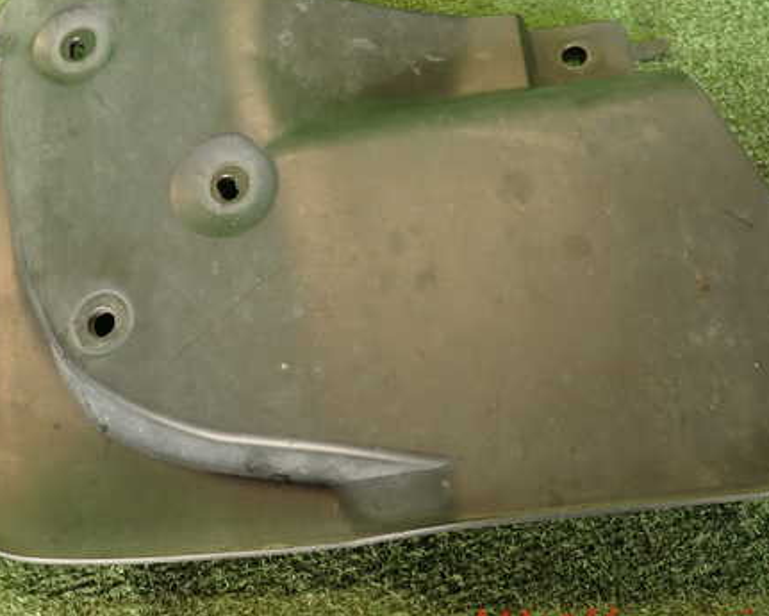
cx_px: 346
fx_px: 774
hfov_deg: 52.7
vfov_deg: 43.2
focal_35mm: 34
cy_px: 248
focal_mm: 4.5
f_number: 2
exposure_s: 1/30
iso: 200
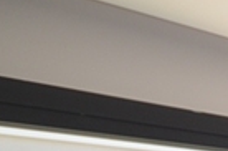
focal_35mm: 79
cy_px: 237
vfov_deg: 15.6
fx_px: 499
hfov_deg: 16.7
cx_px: 492
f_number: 7.1
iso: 400
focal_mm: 10
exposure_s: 1/200
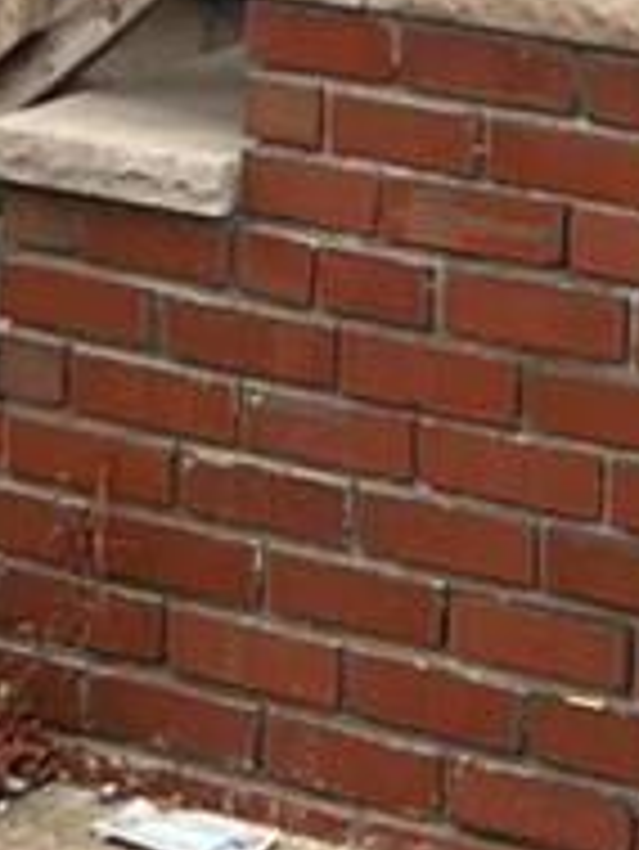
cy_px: -1880
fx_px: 5065
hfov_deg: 7.2
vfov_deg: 8.0
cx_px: 713
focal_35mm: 206
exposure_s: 1/614
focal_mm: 5.7
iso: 50
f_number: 1.5
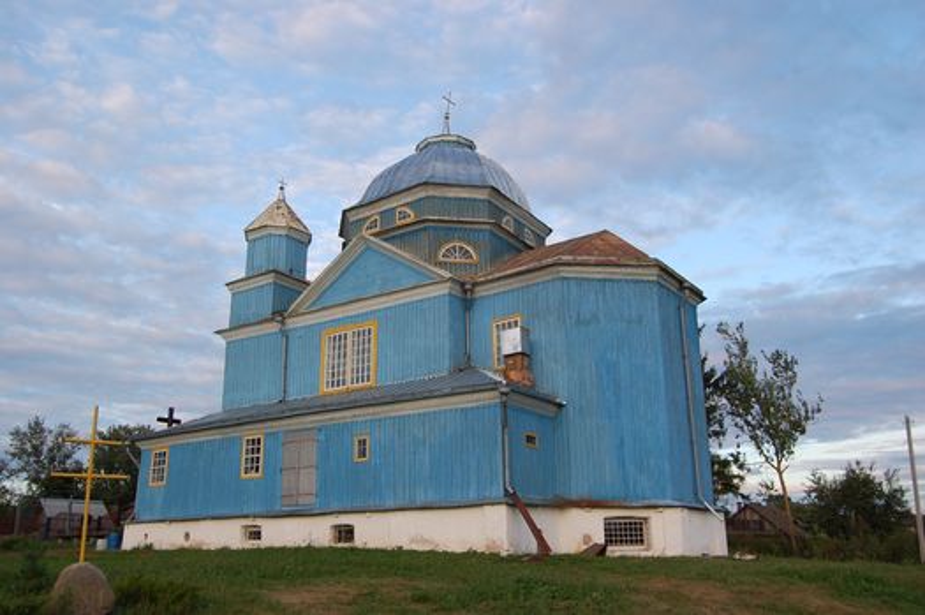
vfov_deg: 43.5
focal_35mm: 30
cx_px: 462
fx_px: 770
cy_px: 308
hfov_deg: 62.0
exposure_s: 1/125
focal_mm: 20
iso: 200
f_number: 5.6
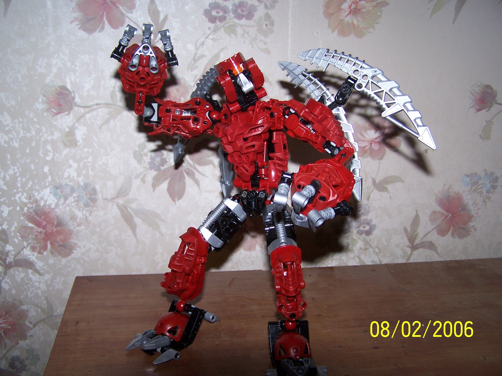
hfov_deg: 49.0
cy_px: 188
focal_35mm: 38
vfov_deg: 37.7
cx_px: 251
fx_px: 551
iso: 80
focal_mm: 6.3
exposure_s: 1/60
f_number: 2.8
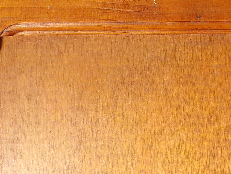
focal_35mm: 69
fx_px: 460
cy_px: -16
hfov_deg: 27.7
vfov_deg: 20.3
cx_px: 179
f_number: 3
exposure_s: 1/45
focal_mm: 4.3
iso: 100
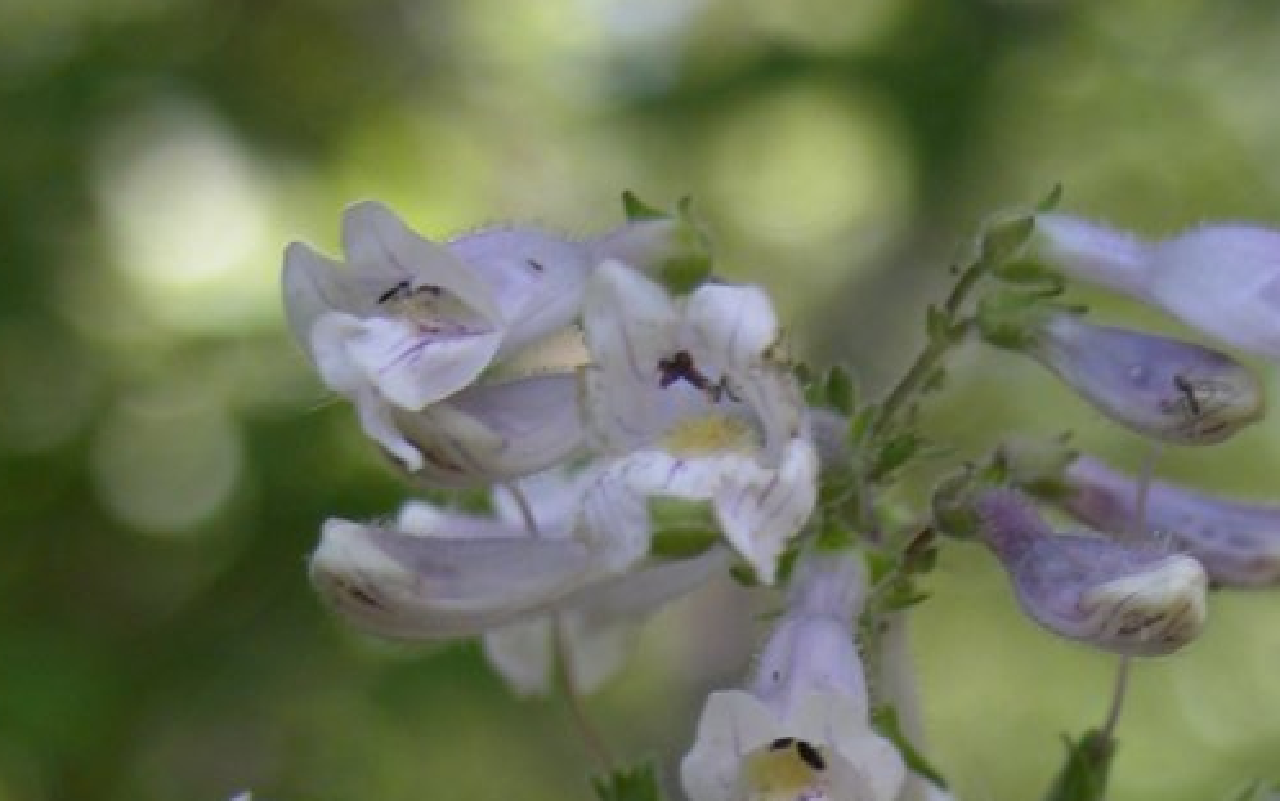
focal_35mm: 240
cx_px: 749
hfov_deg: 8.7
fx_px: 8375
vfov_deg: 5.4
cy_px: 1602
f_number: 3.5
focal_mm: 22.3
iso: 100
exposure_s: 1/118
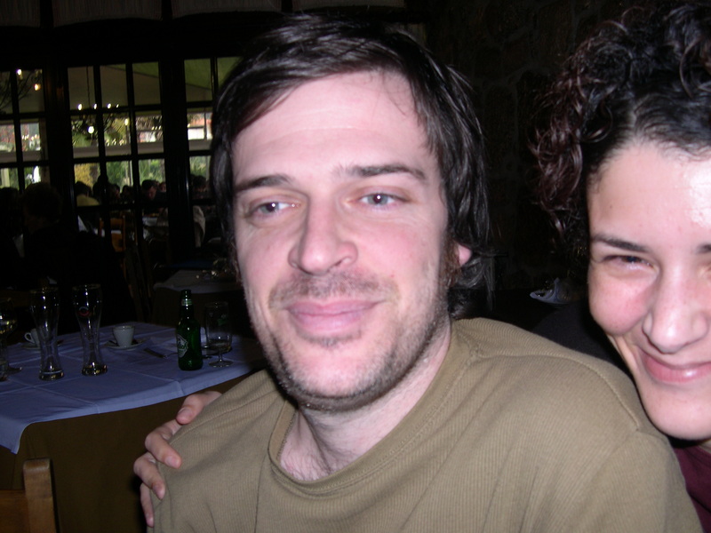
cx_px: 356
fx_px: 781
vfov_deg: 37.7
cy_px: 266
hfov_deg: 49.0
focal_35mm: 38
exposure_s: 1/60
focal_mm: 8
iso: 100
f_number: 2.8
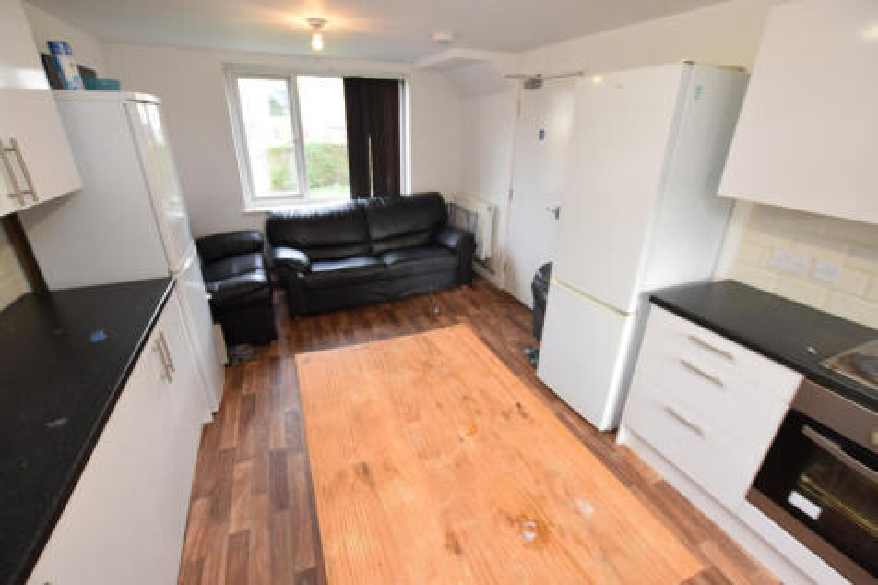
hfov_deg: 100.4
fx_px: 366
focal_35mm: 15
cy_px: 292
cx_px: 439
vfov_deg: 77.3
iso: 800
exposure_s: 1/80
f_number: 4.5
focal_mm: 10
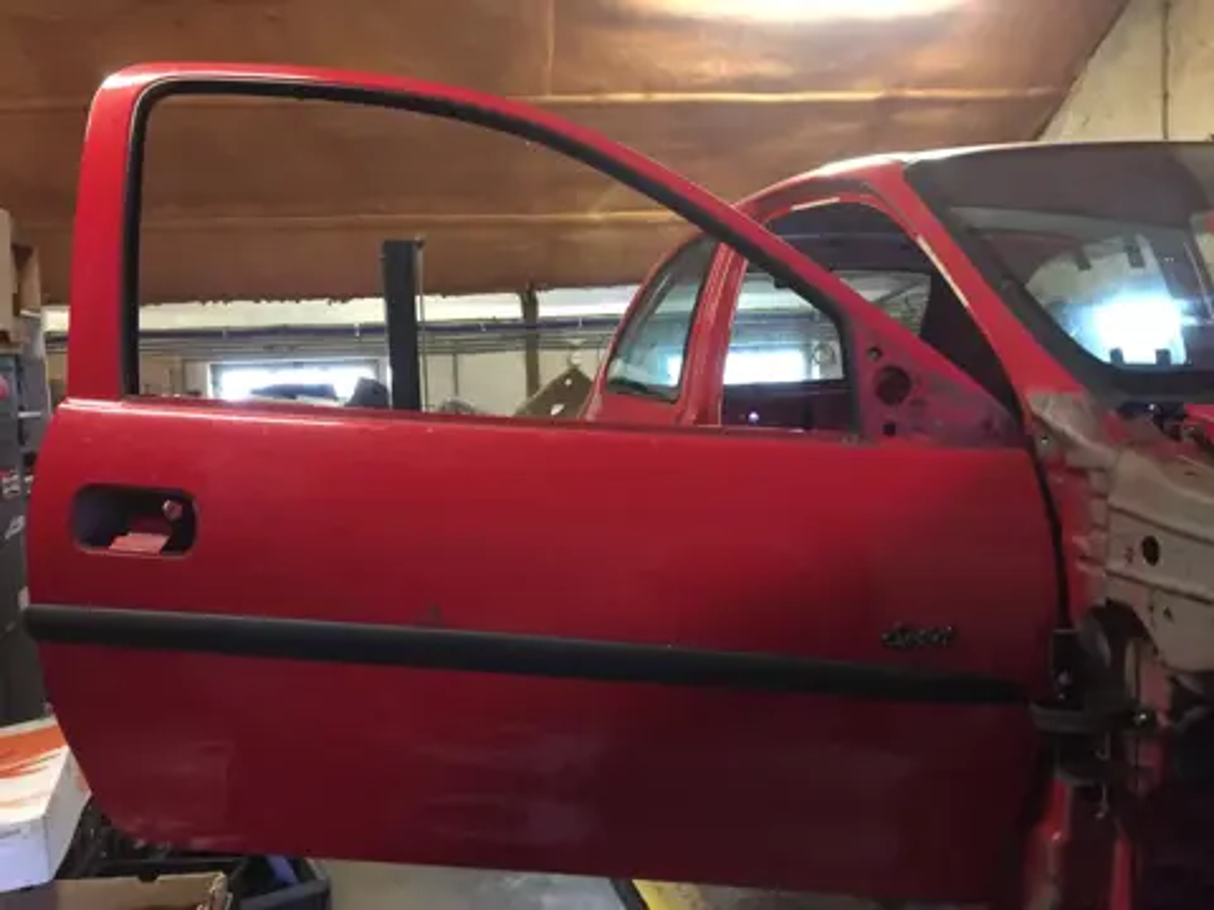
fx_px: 1017
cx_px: 607
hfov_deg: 61.7
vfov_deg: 48.2
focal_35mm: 29
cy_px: 455
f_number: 2.2
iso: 400
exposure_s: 1/17
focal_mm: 4.15
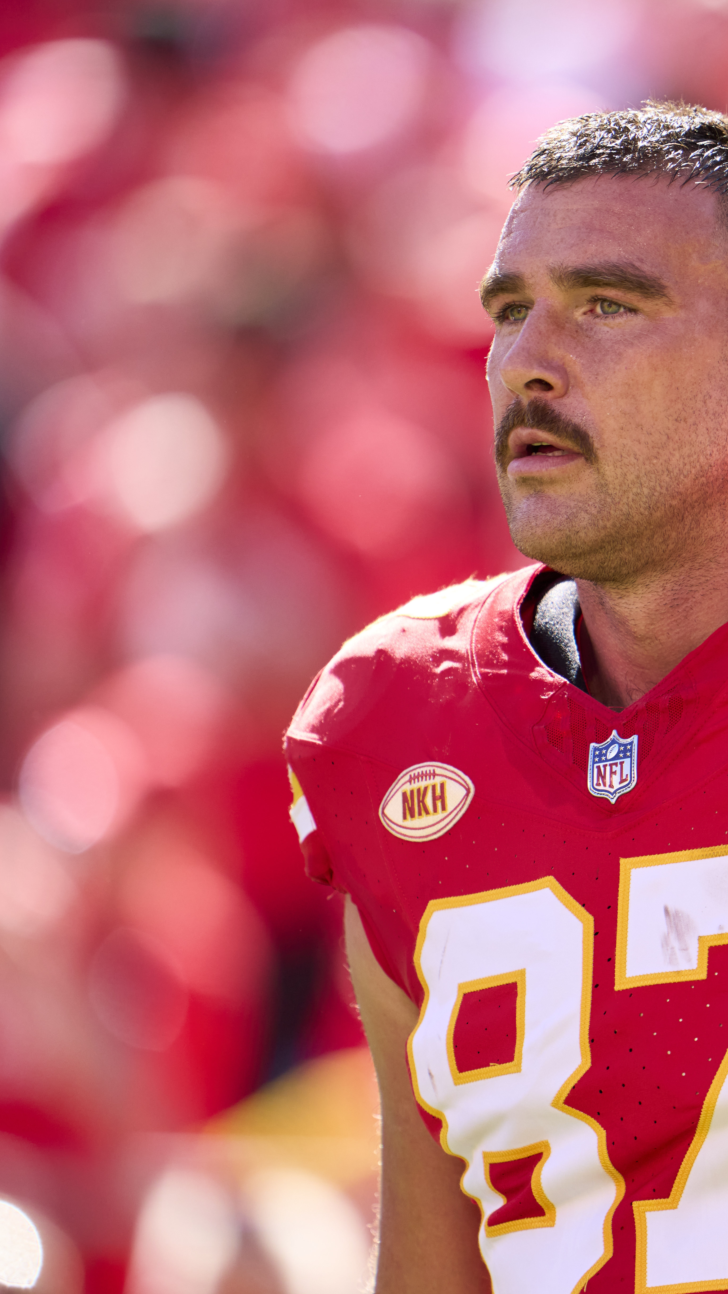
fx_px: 25432
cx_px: 933
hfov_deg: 1.6
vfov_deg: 2.9
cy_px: 737
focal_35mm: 741
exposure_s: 1/2000
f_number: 2.8
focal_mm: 400
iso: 400
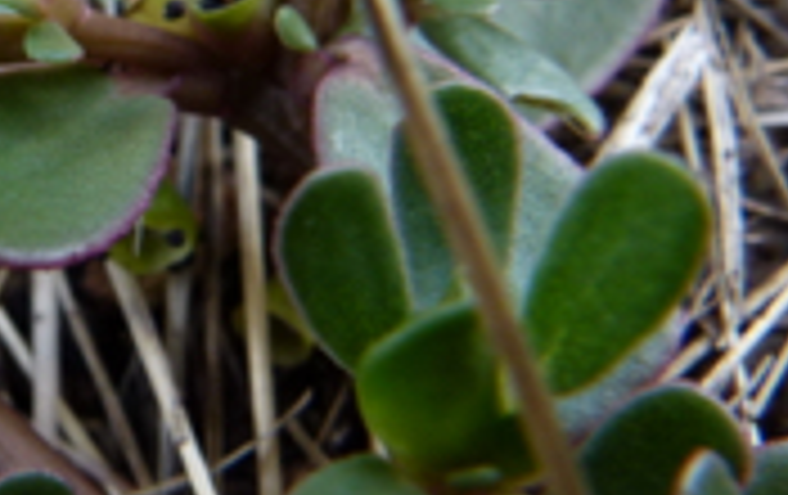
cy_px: 122
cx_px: -54
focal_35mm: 58
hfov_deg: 31.5
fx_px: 1248
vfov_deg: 22.2
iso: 100
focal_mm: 4.5
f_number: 4
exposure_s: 1/100
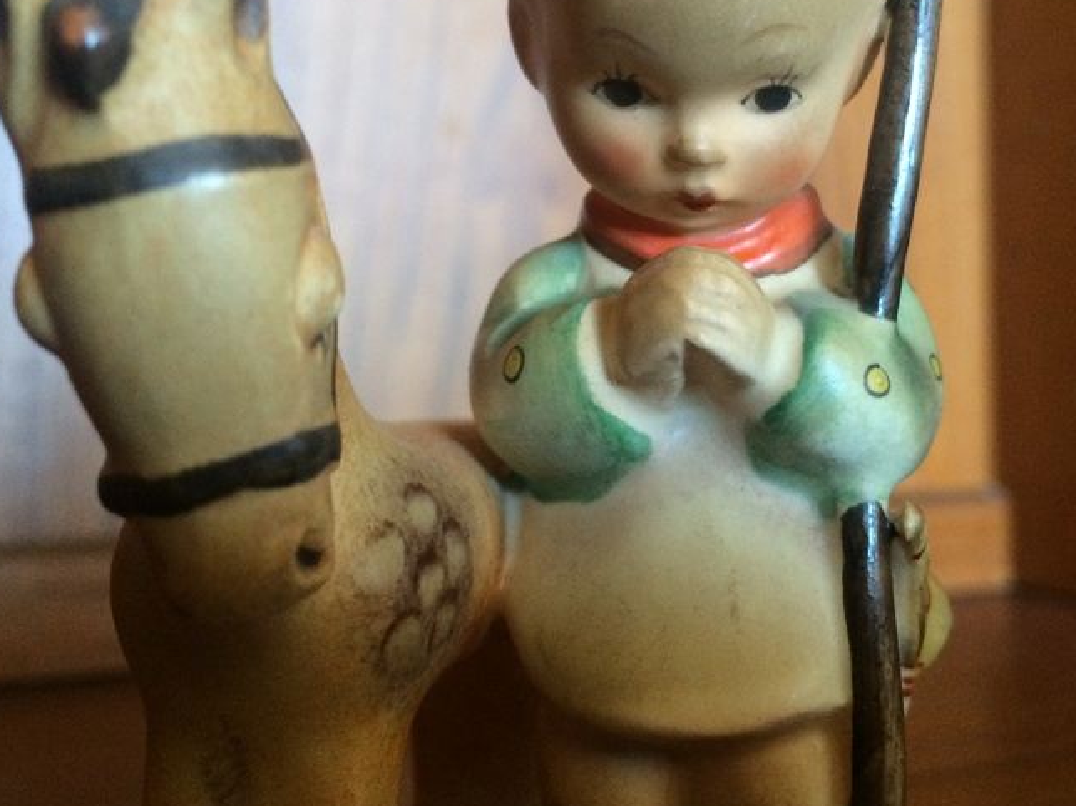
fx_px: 1305
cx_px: 597
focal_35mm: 42
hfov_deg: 44.7
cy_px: 298
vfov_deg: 34.2
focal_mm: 4.12
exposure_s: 1/30
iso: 200
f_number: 2.2
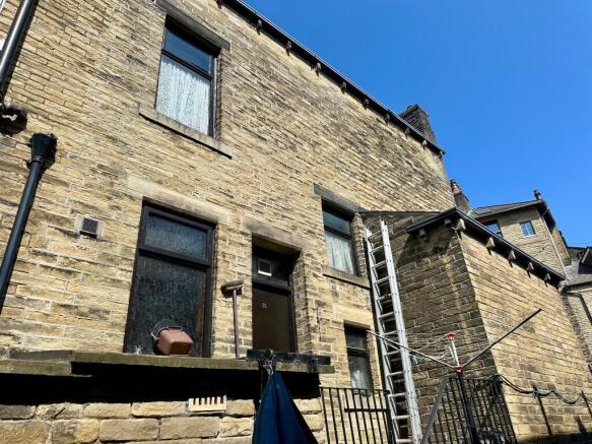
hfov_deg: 71.6
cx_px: 296
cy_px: 222
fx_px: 410
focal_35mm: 24
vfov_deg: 56.8
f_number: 1.78
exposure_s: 1/4016
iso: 80
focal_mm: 6.86
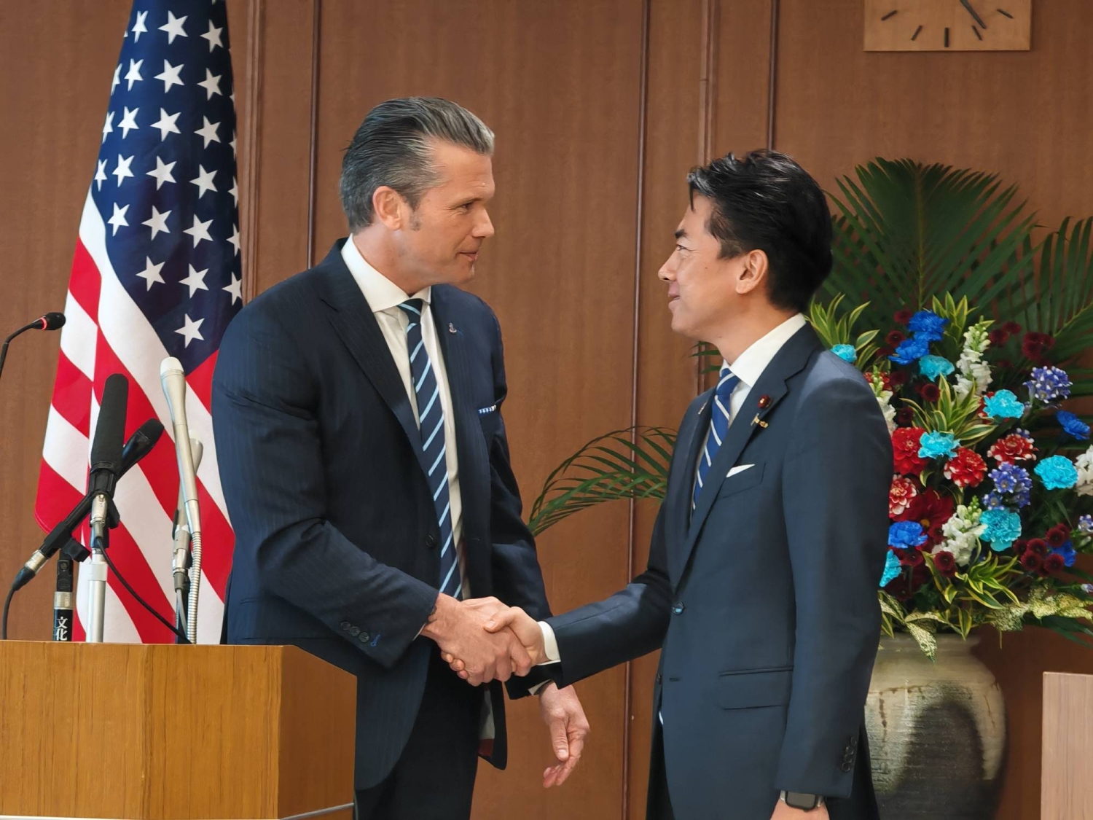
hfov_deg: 14.8
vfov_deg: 11.1
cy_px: 410
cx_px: 546
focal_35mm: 133
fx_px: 4199
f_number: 3
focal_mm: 14.92
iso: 320
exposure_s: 1/50
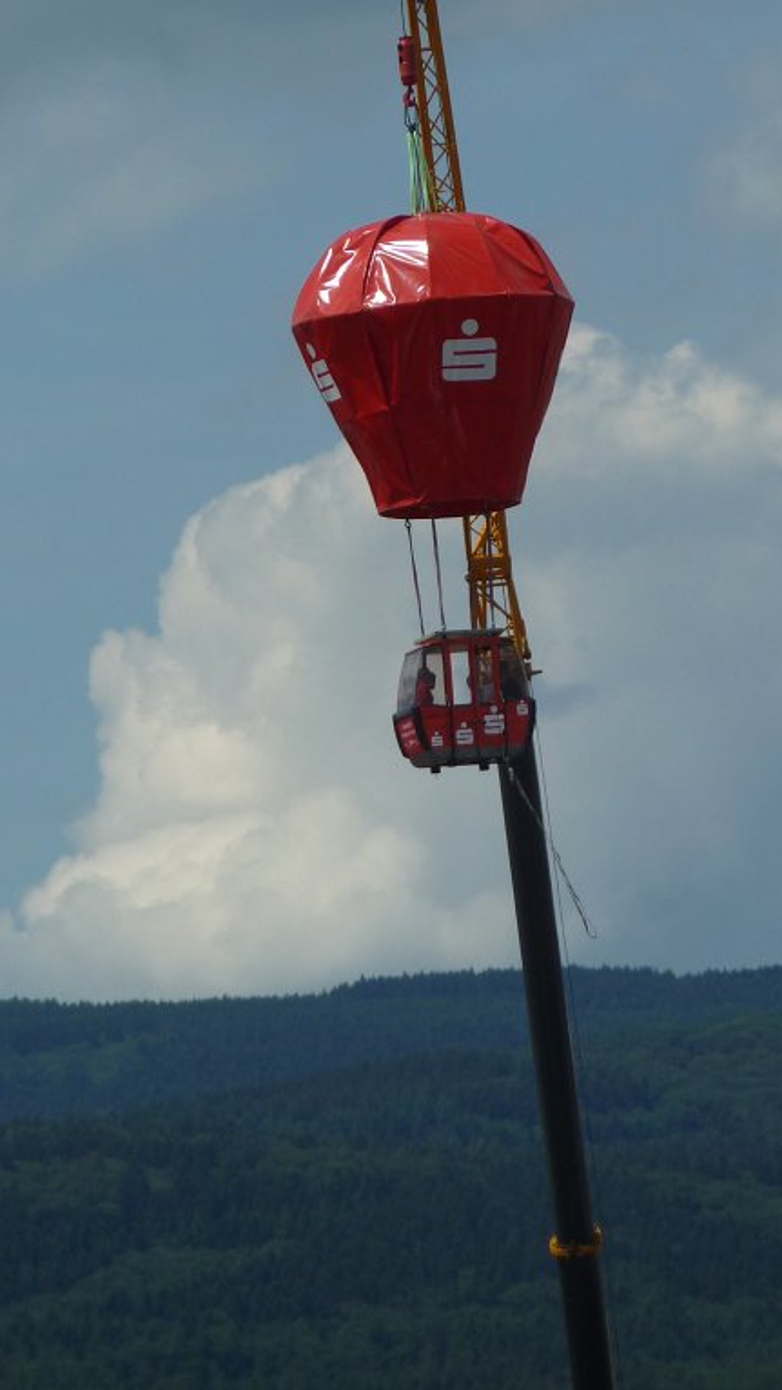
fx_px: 16106
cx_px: 591
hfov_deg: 2.8
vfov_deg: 4.9
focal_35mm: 437
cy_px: 695
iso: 80
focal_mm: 49.2
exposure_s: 1/800
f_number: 5.6
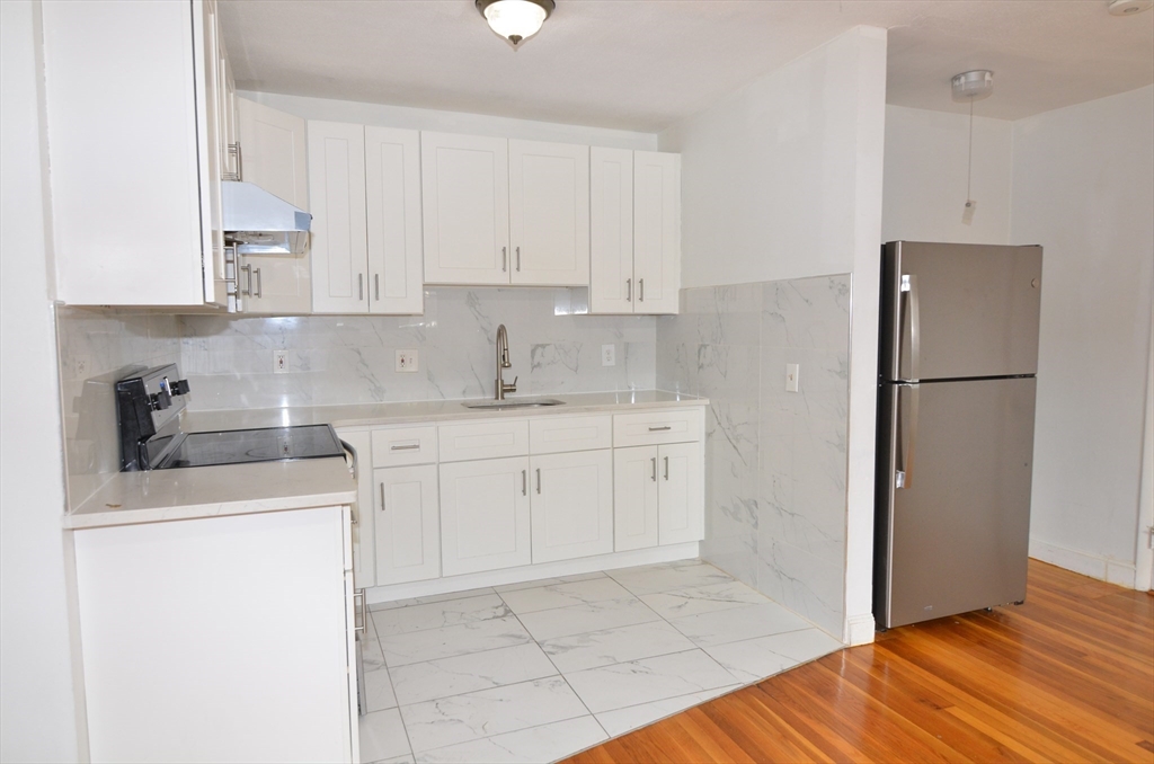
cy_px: 382
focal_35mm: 22
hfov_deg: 77.4
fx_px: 720
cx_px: 577
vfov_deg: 55.9
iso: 800
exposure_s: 1/60
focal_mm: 15
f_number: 4
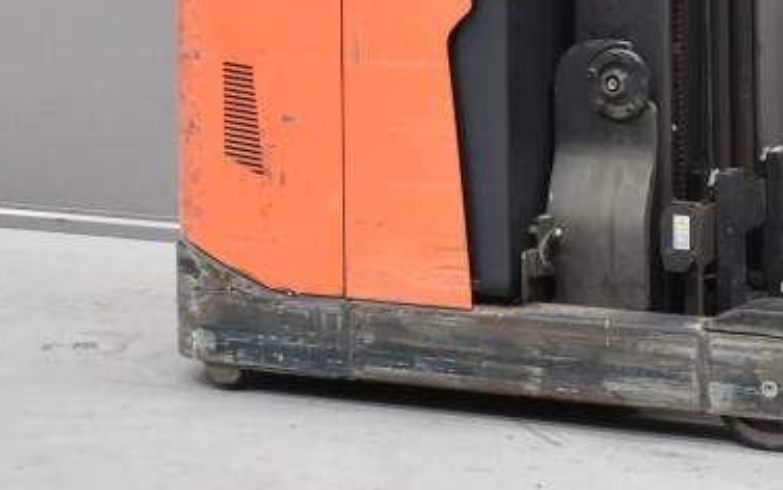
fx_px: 2284
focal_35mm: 107
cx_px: 571
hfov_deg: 19.3
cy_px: -318
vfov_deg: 11.6
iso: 1600
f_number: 4.5
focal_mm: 22
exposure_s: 1/60
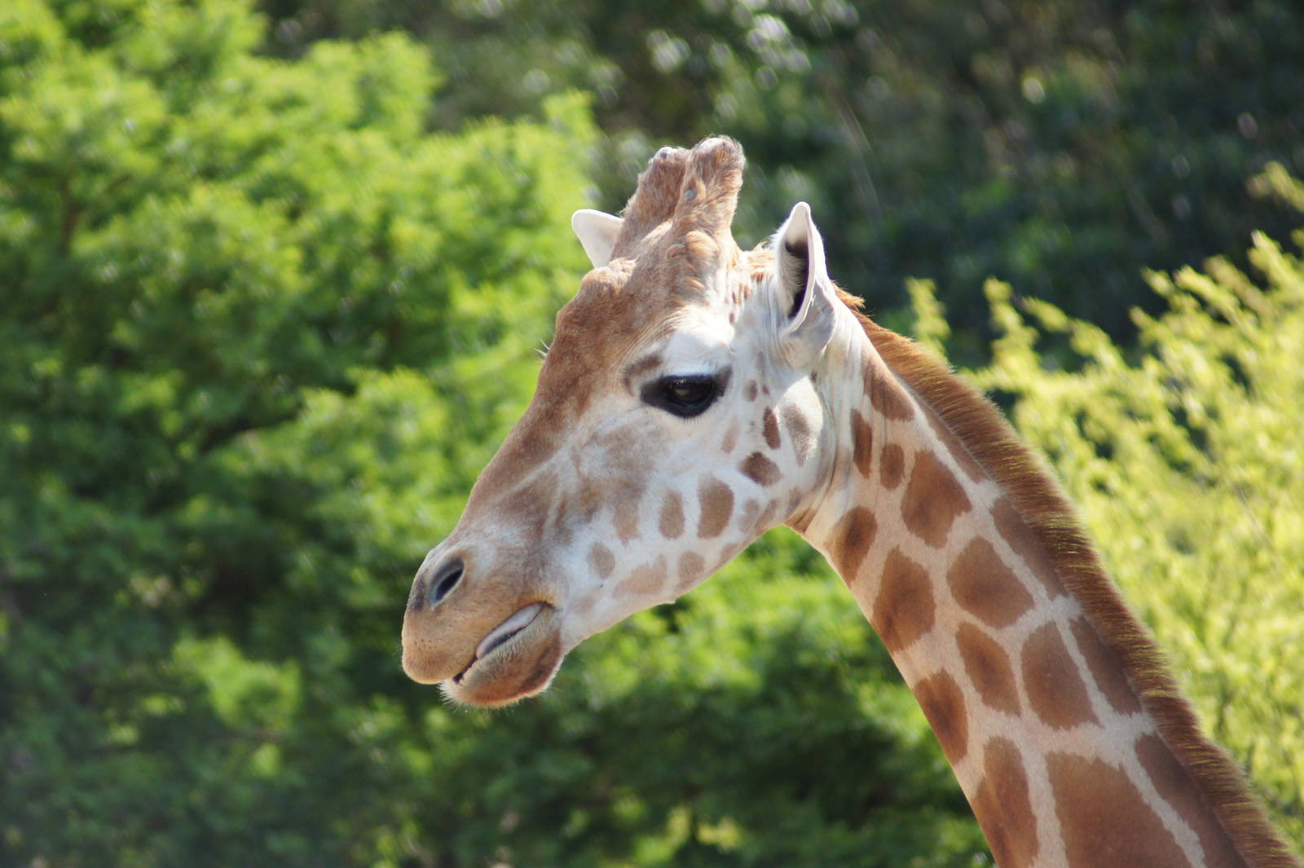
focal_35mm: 450
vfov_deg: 3.1
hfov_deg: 4.6
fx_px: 16291
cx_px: 652
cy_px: 434
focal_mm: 300
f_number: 5.6
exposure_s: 1/500
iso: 500
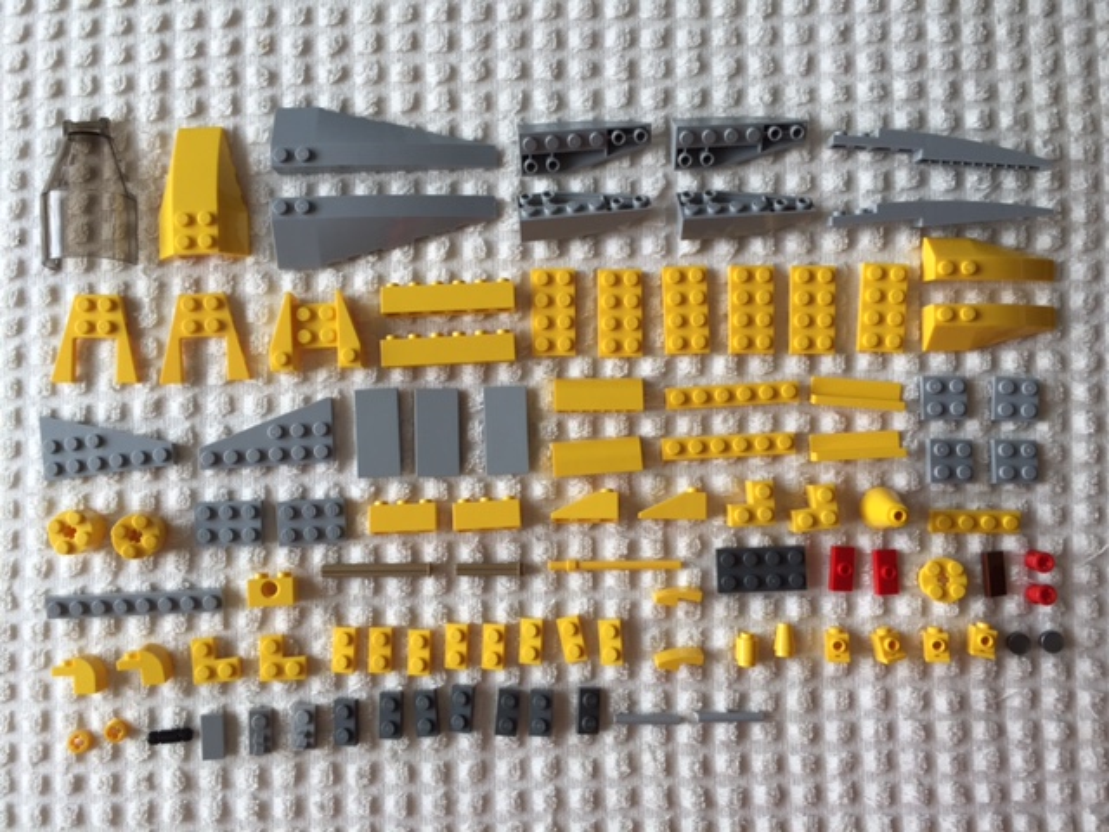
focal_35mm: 29
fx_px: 929
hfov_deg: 61.7
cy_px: 416
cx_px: 554
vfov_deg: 48.2
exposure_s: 1/120
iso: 40
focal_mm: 4.15
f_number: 2.2
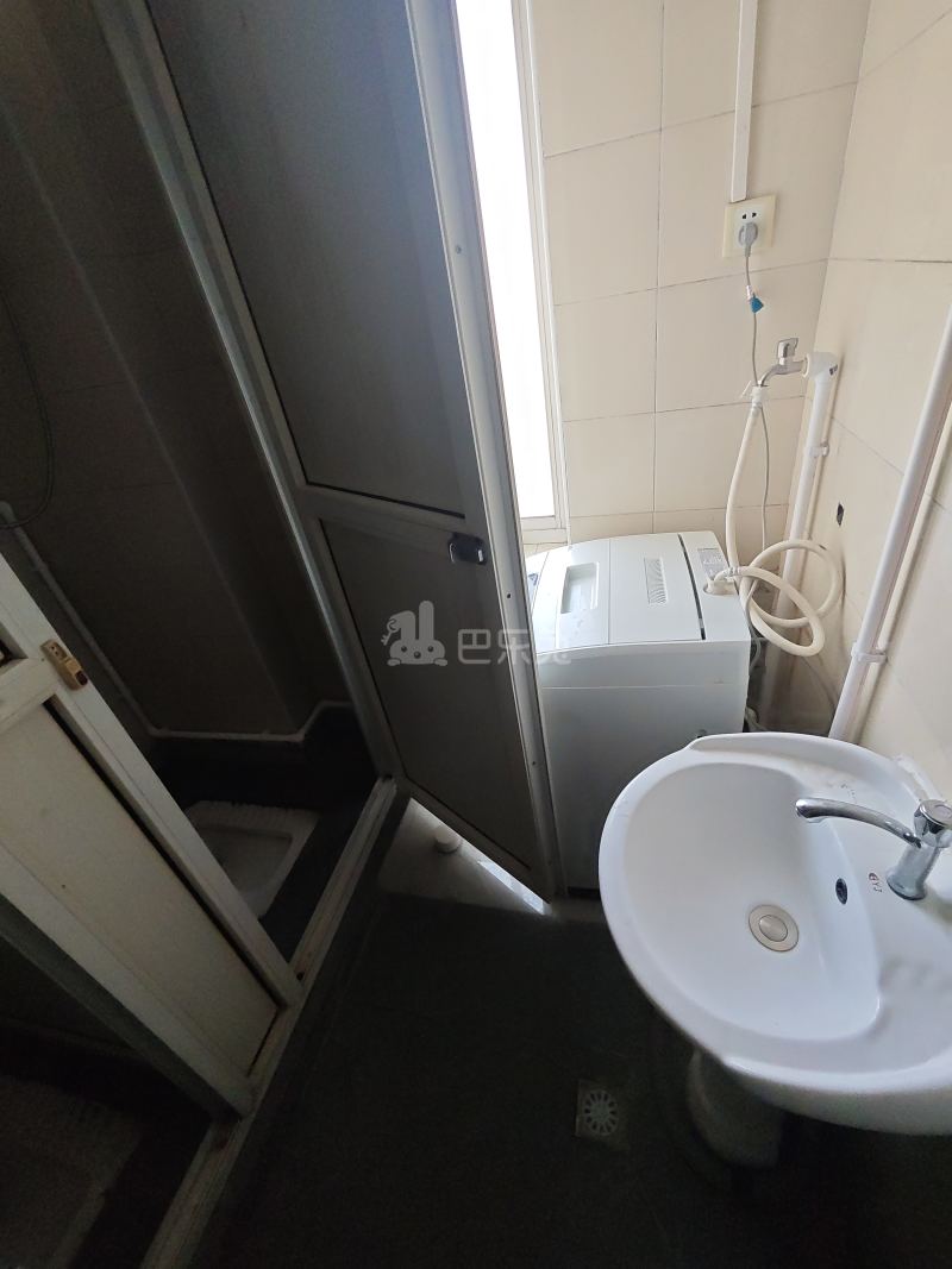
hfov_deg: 81.7
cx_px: 476
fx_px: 550
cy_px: 634
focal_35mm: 15
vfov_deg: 98.2
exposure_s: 1/50
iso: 125
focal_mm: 1.91
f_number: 2.2
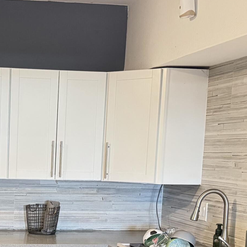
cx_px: 1
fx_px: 565
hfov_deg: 23.6
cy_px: 219
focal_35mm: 70
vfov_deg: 24.0
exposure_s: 1/40
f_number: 1.78
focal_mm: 6.76
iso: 800
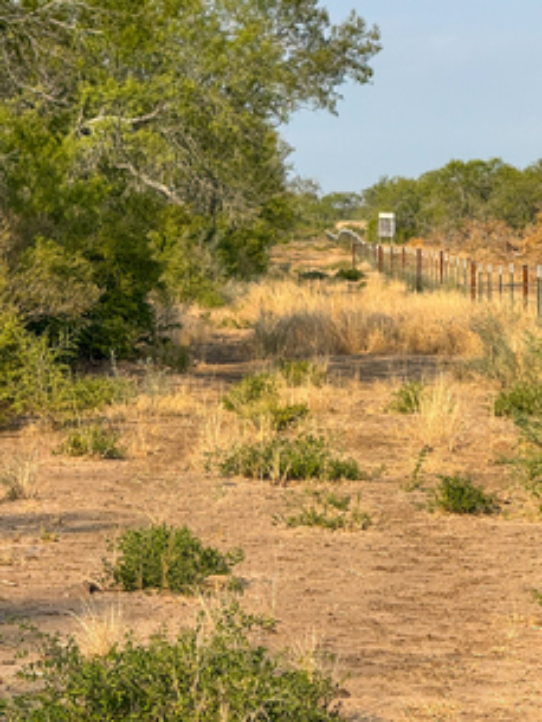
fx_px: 3943
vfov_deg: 10.4
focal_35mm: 189
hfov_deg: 7.9
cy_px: 196
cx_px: 317
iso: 50
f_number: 2.8
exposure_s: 1/1200
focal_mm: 15.66
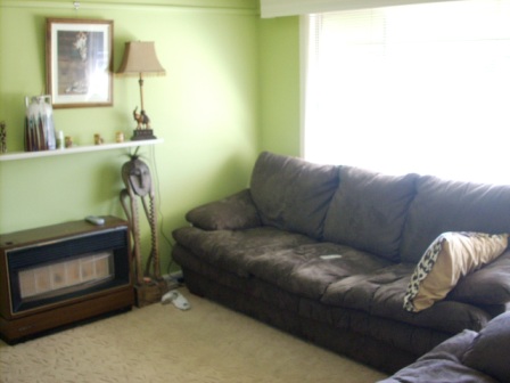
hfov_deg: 50.1
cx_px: 255
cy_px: 192
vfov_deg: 38.7
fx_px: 545
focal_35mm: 37
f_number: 2.8
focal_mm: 6.2
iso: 259
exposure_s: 1/30
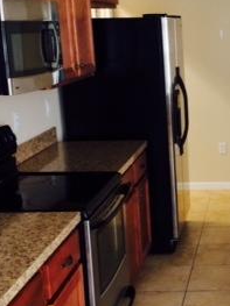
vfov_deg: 26.6
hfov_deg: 19.3
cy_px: 179
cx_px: 257
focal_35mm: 73
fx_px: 647
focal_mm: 4.12
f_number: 2.2
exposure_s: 1/30
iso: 100
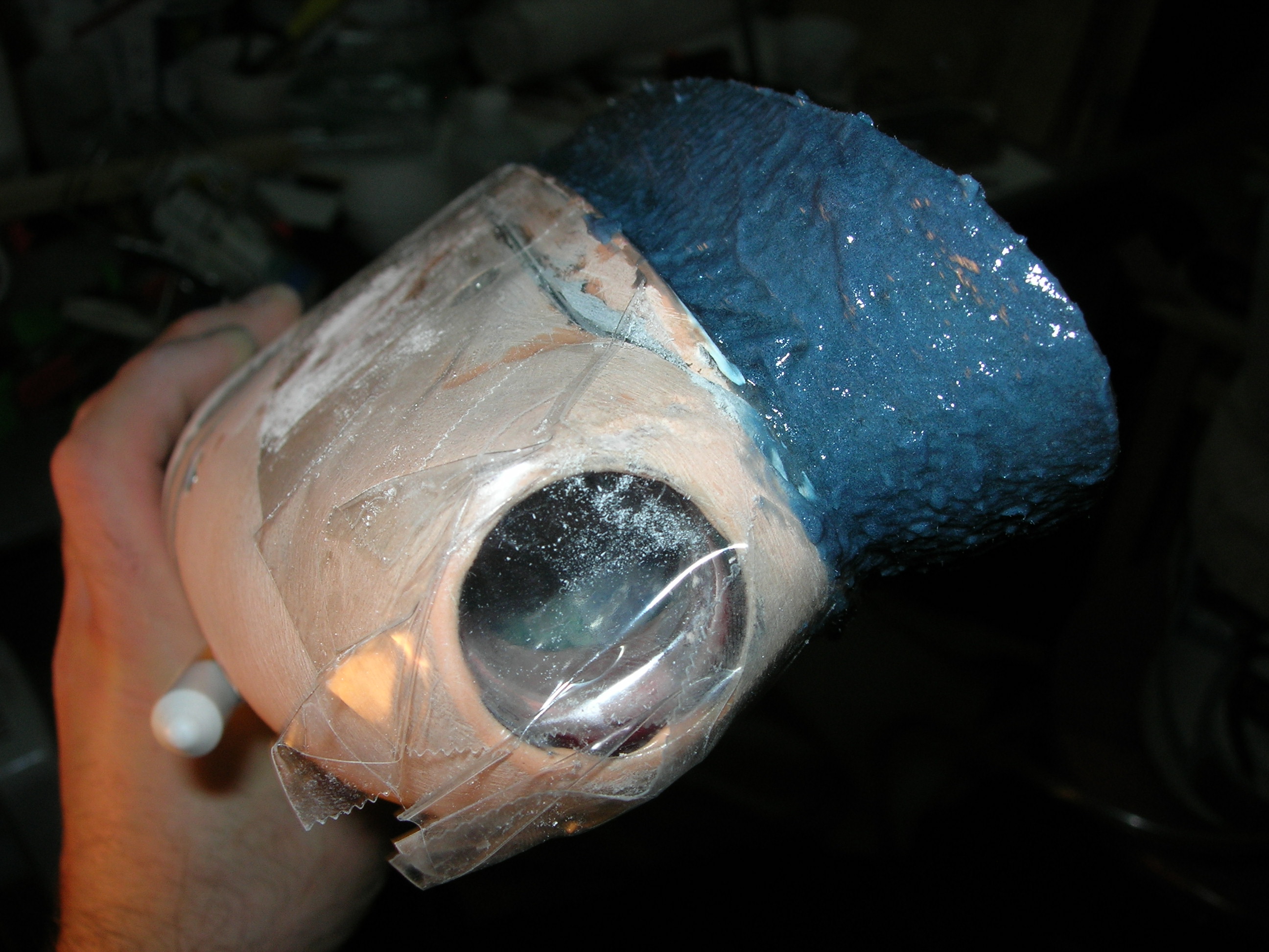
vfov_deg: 37.7
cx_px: 634
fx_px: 1393
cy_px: 476
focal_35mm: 38
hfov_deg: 49.0
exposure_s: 1/60.1
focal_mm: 7.8
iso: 64
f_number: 4.8
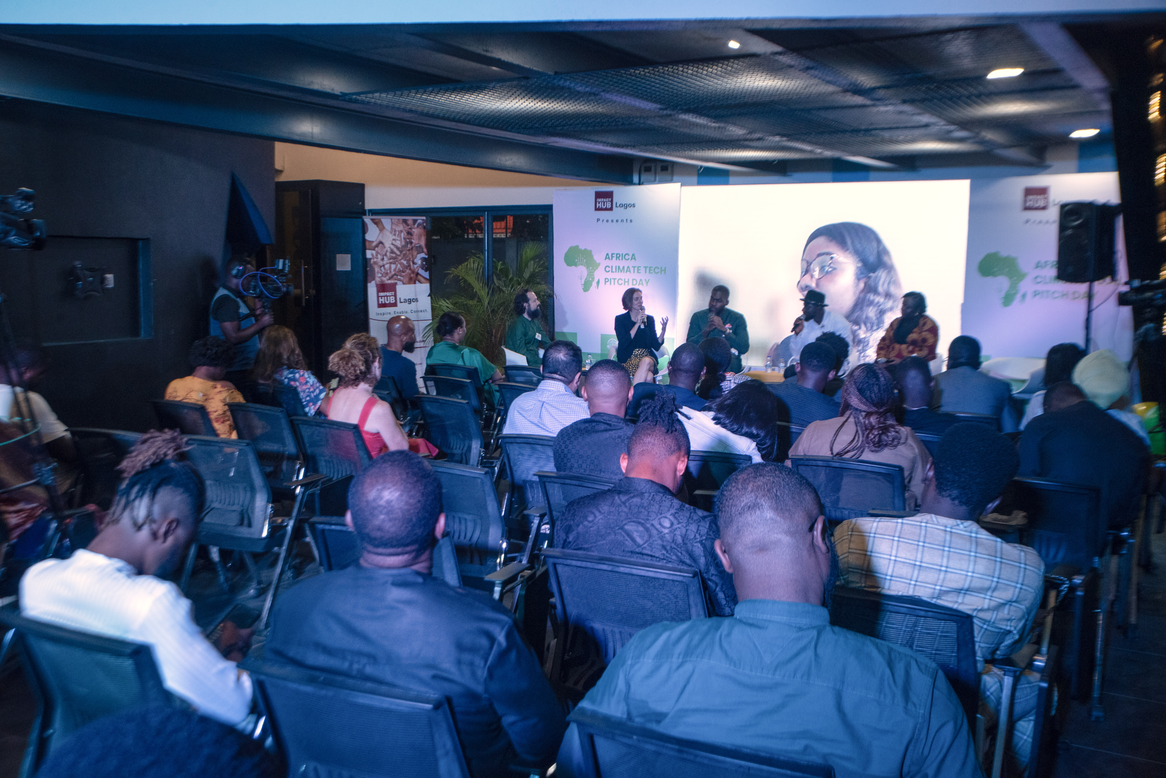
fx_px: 1231
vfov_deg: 35.1
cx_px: 583
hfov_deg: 50.7
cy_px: 389
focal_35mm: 38
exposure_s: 1/80
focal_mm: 38
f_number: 8
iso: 2000
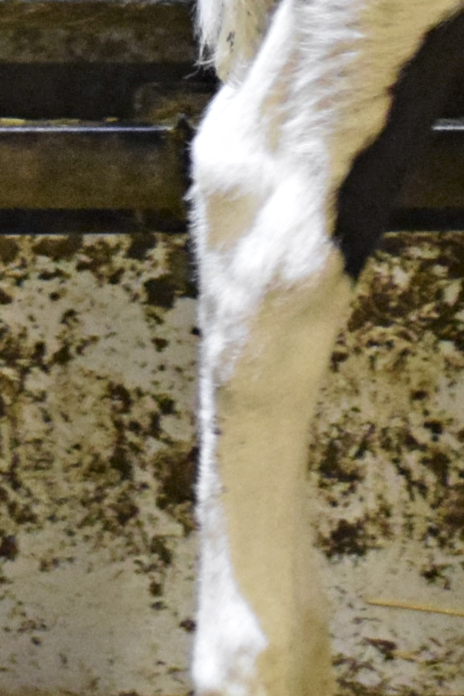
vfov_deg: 4.1
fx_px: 9666
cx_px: 483
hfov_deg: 2.7
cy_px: -227
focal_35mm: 500
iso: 3200
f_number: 2
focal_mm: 50
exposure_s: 1/50
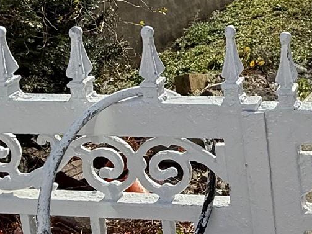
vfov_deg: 23.1
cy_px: -62
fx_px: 514
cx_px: 391
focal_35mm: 57
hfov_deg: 28.5
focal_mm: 2.22
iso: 64
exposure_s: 1/1368
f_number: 2.2
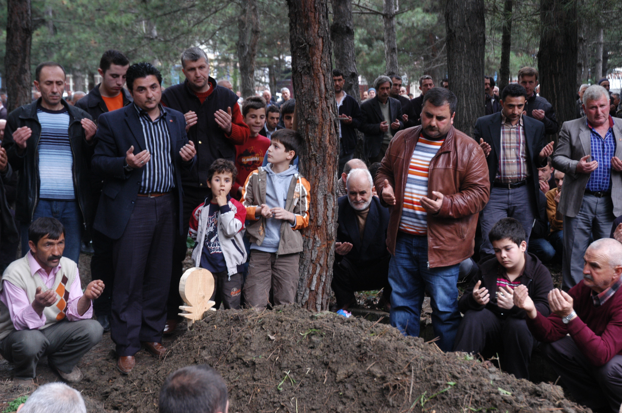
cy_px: 206
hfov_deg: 33.4
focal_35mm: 60
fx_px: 1036
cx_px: 311
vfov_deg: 22.6
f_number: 4.5
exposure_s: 1/40
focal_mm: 40
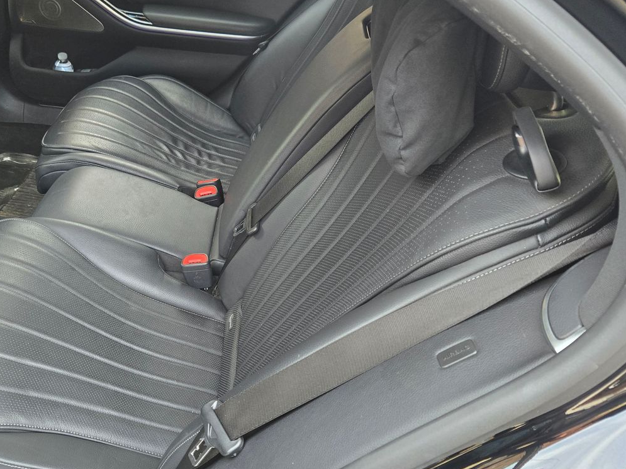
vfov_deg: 38.6
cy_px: 214
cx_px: 225
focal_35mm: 37
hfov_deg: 49.5
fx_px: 669
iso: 160
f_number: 1.8
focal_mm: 5.4
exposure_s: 1/180
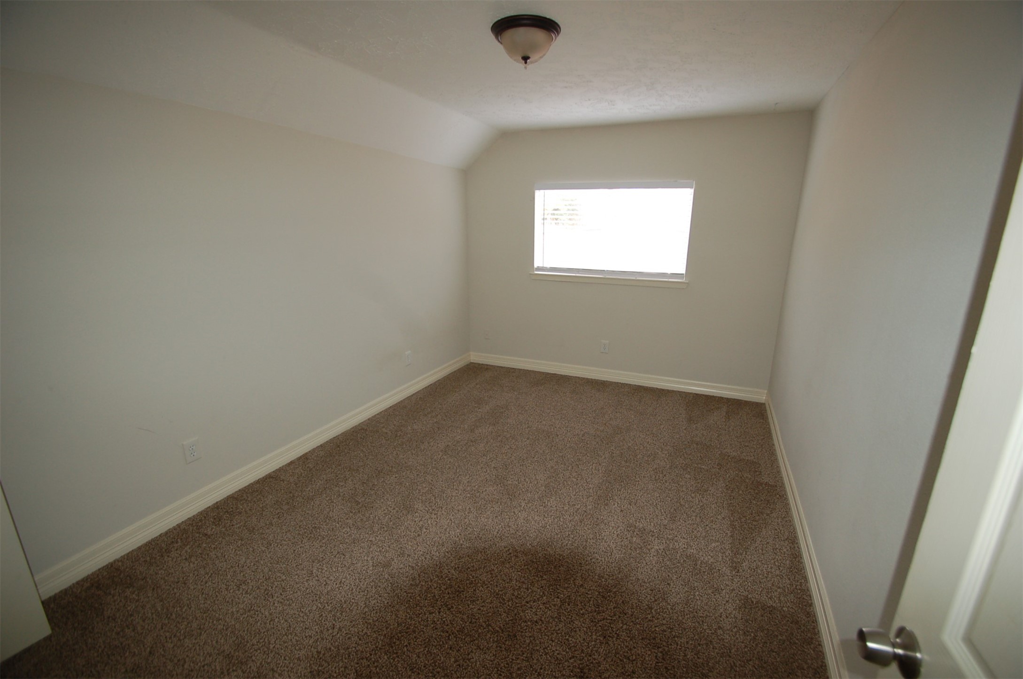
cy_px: 340
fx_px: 425
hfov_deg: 100.5
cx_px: 512
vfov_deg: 77.1
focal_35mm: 15
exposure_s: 1/60
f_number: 3.5
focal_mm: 10
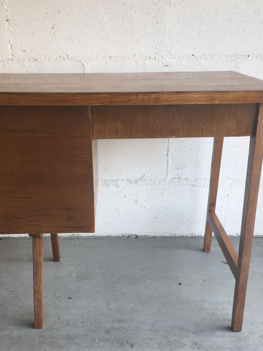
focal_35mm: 42
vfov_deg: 44.5
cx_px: 122
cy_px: 214
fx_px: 426
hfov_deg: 34.3
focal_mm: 4.15
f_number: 2.2
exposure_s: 1/100
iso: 40
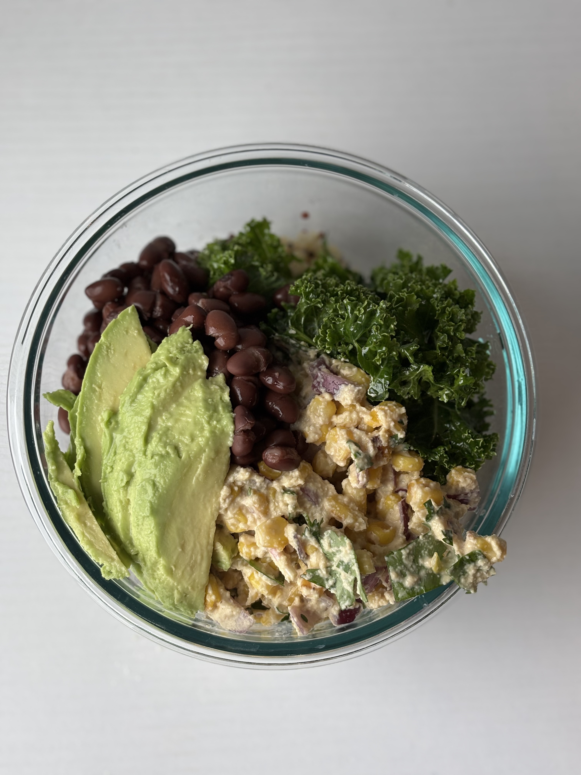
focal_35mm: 52
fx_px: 1164
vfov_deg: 36.8
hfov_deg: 28.0
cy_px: 388
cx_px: 290
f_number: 1.6
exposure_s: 1/161
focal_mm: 5.96
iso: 50
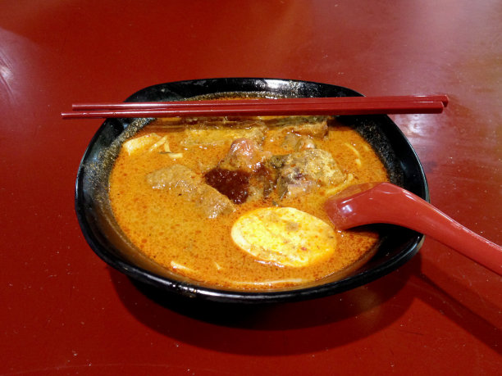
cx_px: 251
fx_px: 508
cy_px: 188
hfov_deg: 52.6
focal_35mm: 35
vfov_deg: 40.7
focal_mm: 4.28
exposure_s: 1/20
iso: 125
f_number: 2.4
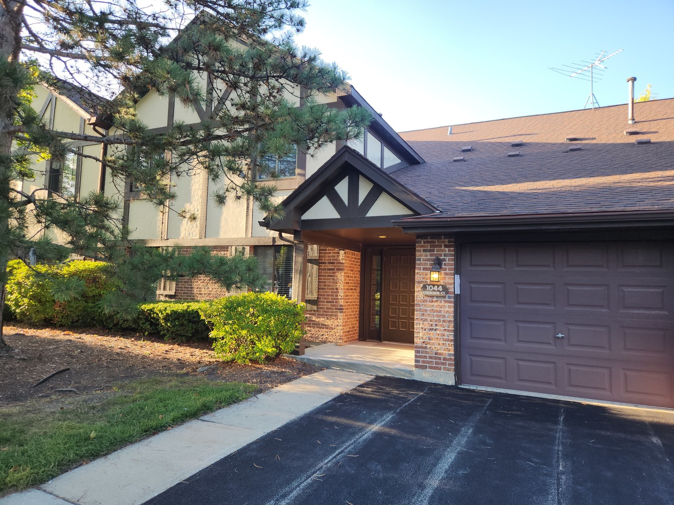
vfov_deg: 58.9
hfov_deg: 73.9
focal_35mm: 23
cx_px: 337
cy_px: 252
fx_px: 448
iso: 20
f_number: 1.8
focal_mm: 5.4
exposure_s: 1/134
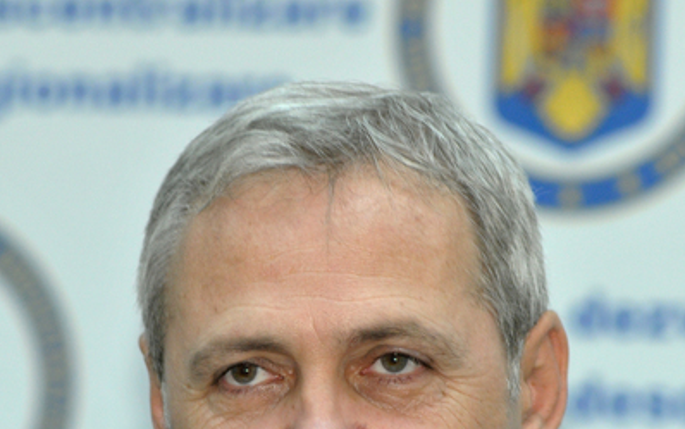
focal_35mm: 457
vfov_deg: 2.9
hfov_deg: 4.6
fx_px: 8534
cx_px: 389
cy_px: 373
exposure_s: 1/125
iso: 640
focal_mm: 170
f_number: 4.5
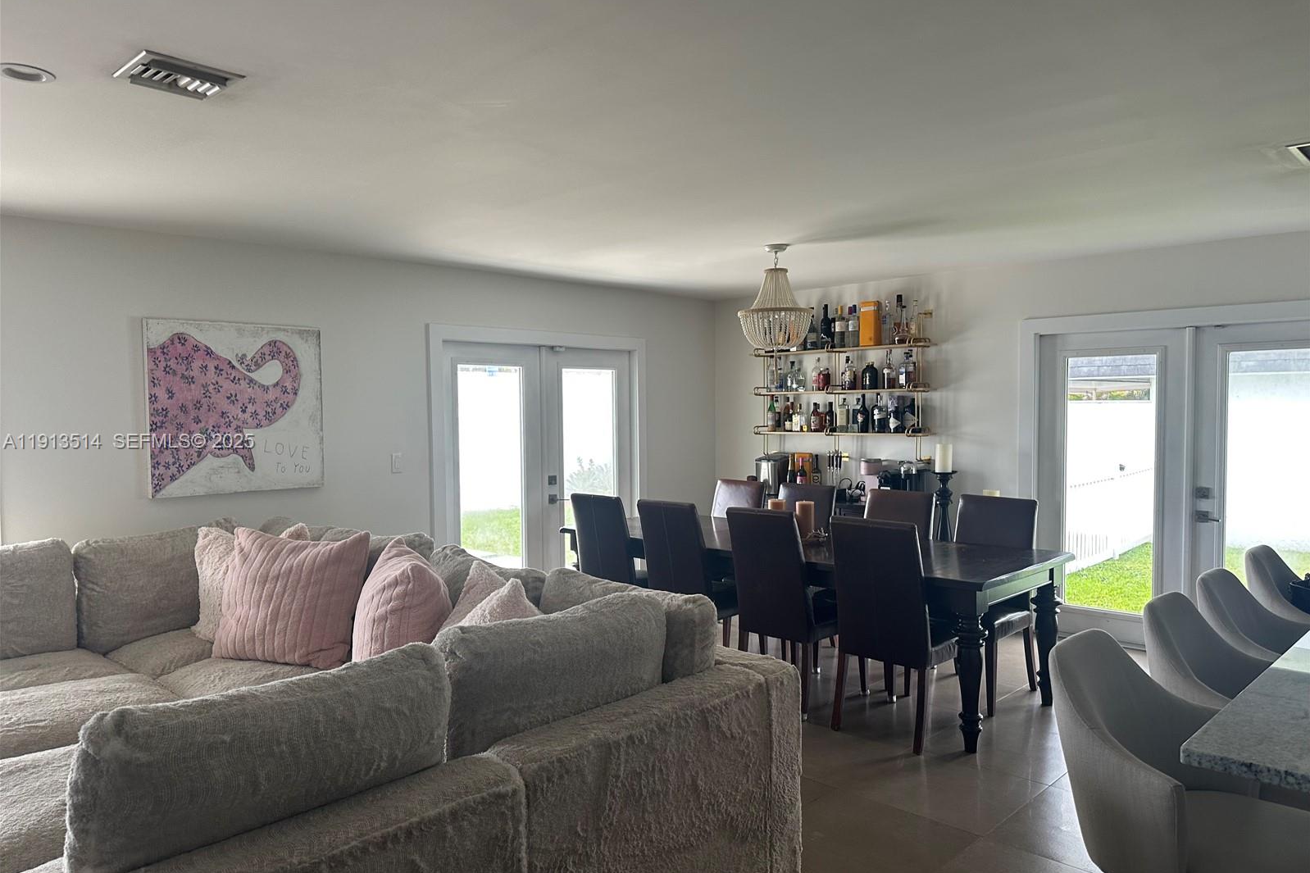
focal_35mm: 25
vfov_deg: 51.3
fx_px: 910
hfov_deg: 71.5
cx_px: 655
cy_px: 443
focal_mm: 6.86
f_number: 1.78
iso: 160
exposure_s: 1/121
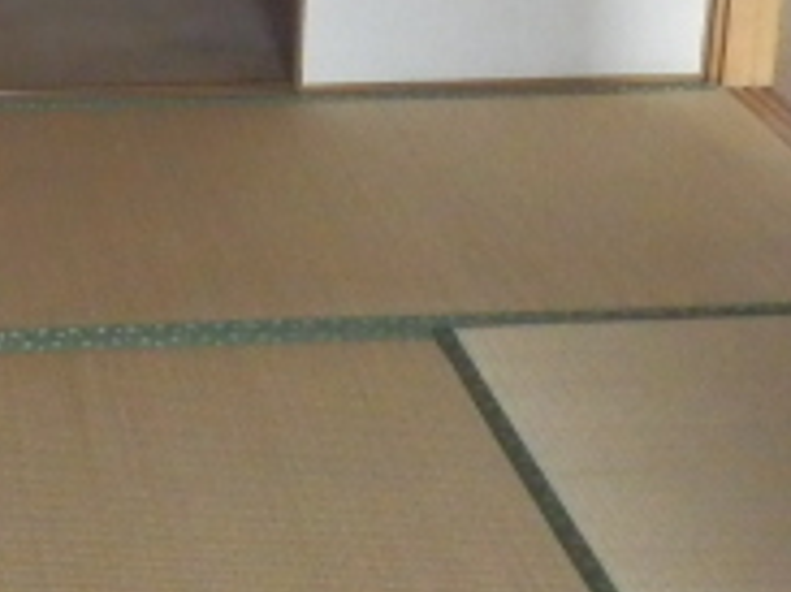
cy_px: -181
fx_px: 1918
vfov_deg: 16.6
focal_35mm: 84
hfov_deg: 21.8
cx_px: -117
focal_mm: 4.2
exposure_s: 1/30
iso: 1600
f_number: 7.9
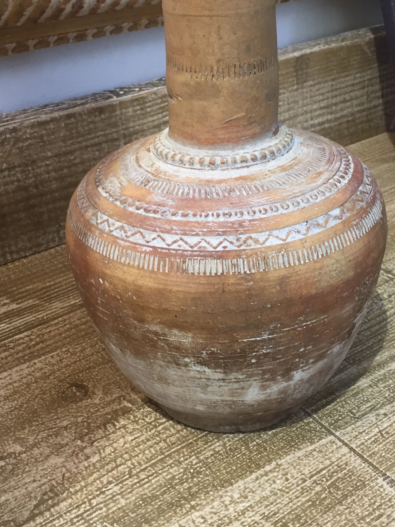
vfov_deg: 41.1
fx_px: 700
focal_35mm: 46
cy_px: 224
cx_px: 221
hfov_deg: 31.5
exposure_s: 1/33
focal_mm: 4.15
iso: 50
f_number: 2.2
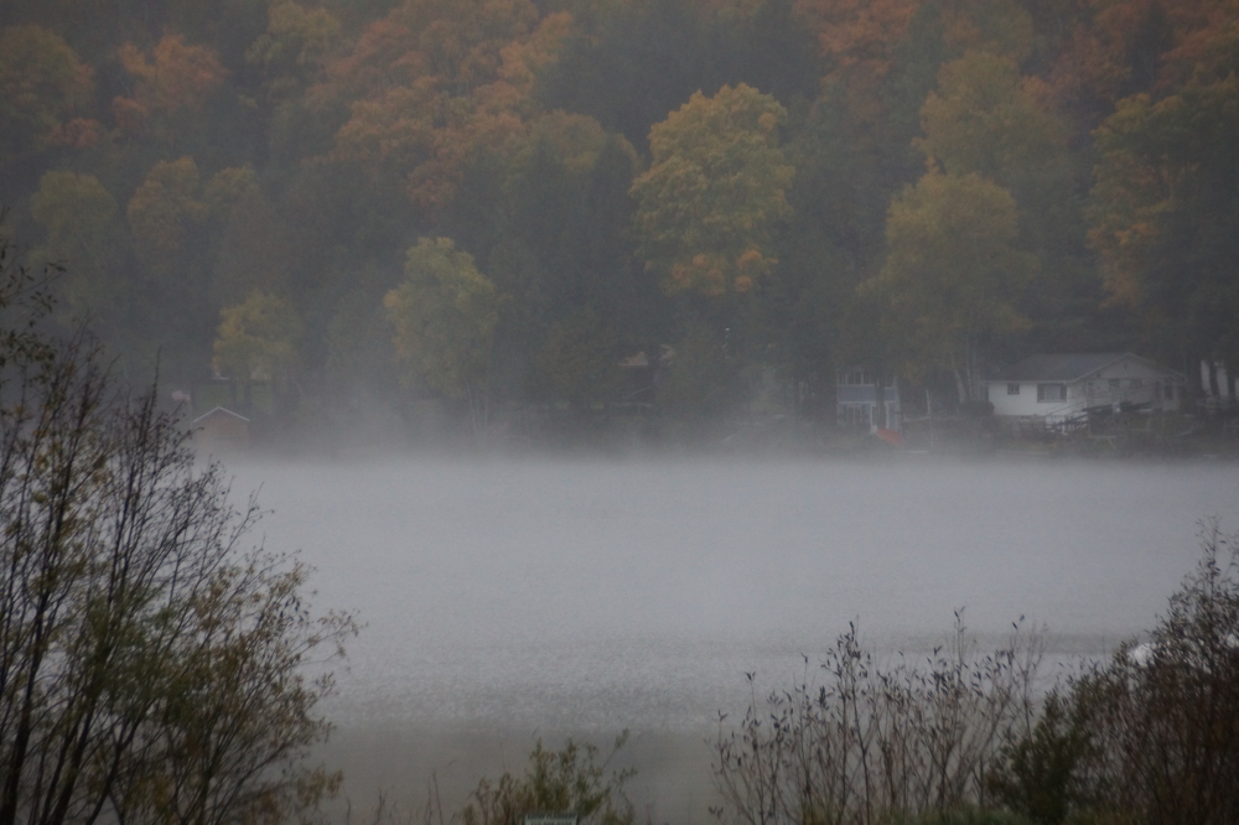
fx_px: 7741
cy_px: 412
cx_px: 620
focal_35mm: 225
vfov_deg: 6.1
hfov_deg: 9.2
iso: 800
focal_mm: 150
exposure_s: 1/250
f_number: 6.3
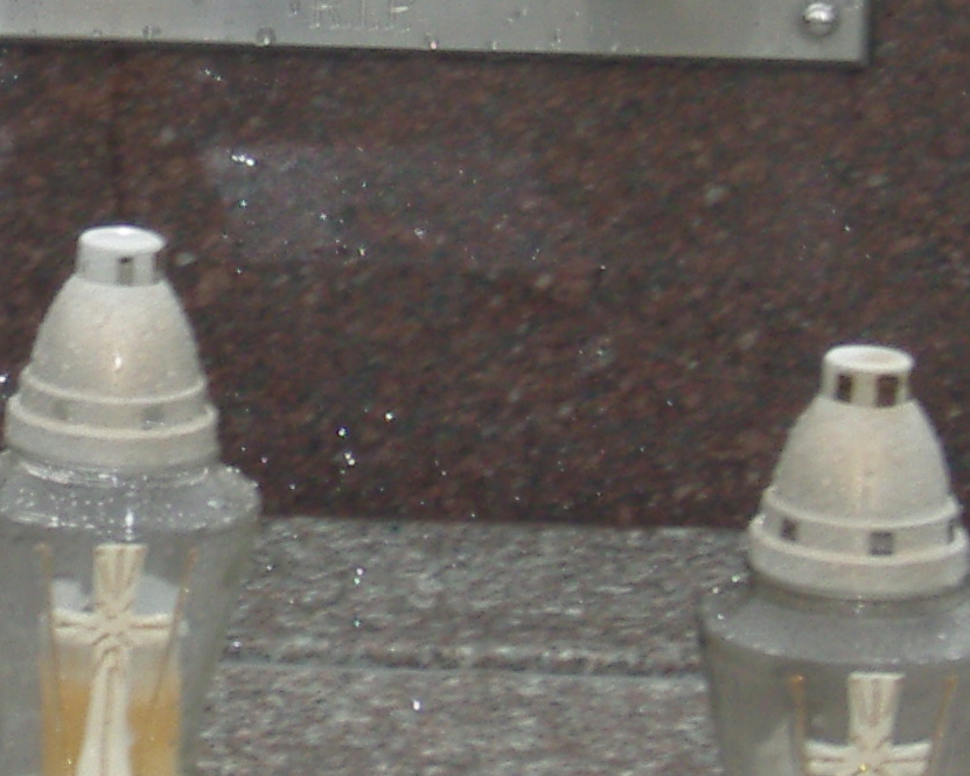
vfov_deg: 4.0
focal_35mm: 391
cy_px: 181
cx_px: -236
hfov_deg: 4.9
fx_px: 11226
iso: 100
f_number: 5.2
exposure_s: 1/60
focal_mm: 21.9
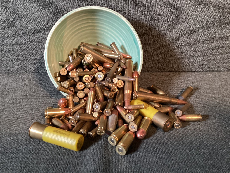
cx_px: 115
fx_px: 206
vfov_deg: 45.4
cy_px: 86
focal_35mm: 31
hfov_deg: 58.3
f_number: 2.4
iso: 320
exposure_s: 1/40
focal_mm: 3.3
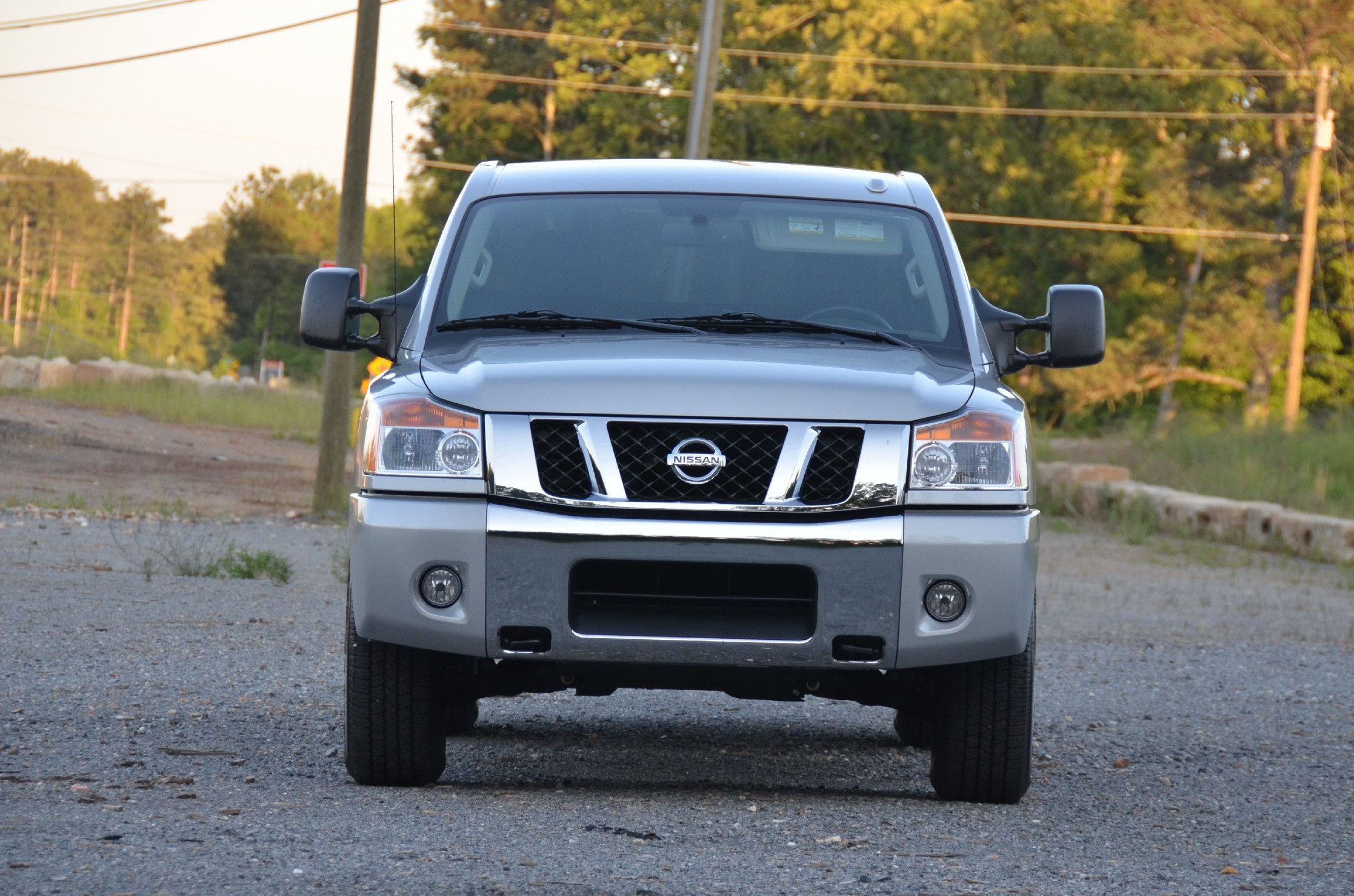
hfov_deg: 11.0
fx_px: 7057
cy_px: 461
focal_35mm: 188
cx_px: 689
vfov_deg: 7.3
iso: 800
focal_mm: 112
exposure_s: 1/500
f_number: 5.3
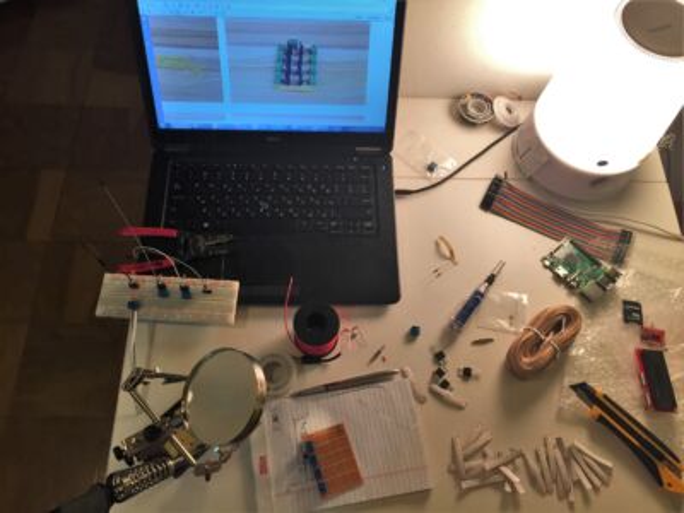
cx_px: 342
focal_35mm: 29
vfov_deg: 48.2
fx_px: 573
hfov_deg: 61.7
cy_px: 256
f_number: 2.2
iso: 32
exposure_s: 1/30
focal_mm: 4.15
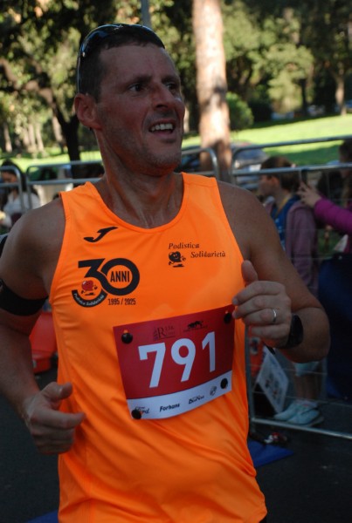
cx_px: 176
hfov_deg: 19.0
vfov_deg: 28.0
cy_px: 262
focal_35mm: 72
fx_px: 1050
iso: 1000
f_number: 4.8
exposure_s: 1/800
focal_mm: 48
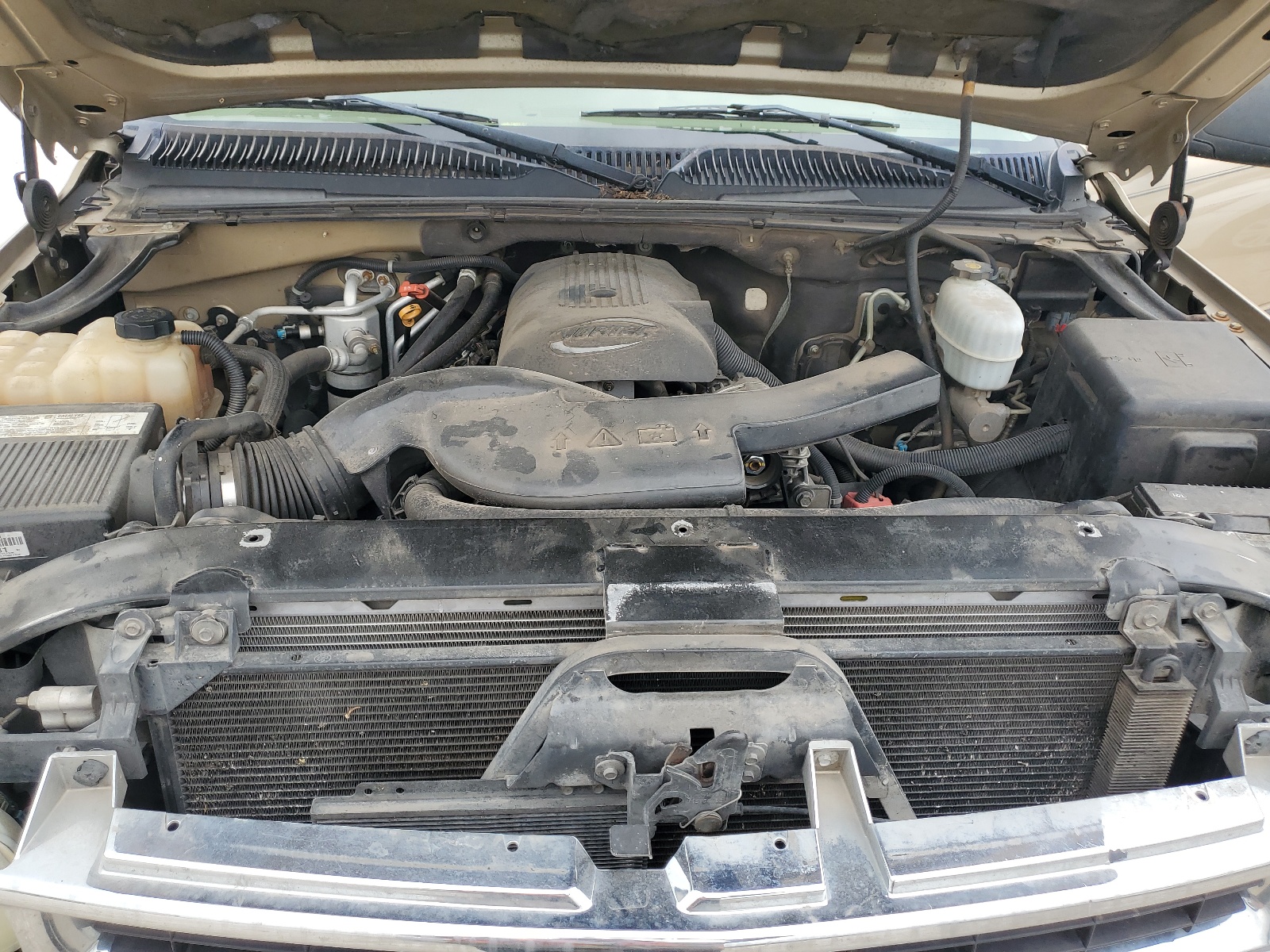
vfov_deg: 53.1
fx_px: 954
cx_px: 635
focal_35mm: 26
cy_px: 476
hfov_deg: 67.3
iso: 50
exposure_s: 1/714
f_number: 1.5
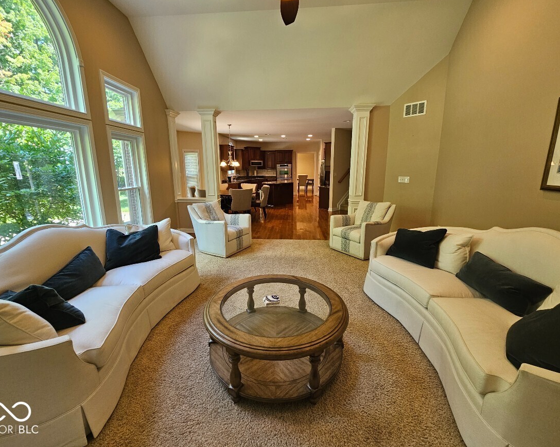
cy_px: 216
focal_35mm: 14
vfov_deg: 87.9
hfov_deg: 100.7
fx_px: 232
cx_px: 272
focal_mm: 2.2
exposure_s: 1/60
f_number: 2.2
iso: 160
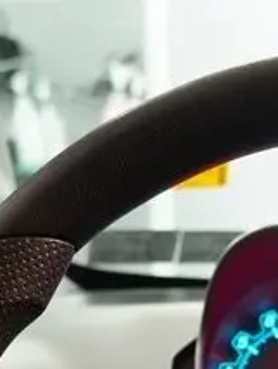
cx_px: 378
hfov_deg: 11.6
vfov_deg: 14.6
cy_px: 580
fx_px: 1325
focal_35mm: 124
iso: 2500
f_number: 3.5
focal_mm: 18
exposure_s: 1/30
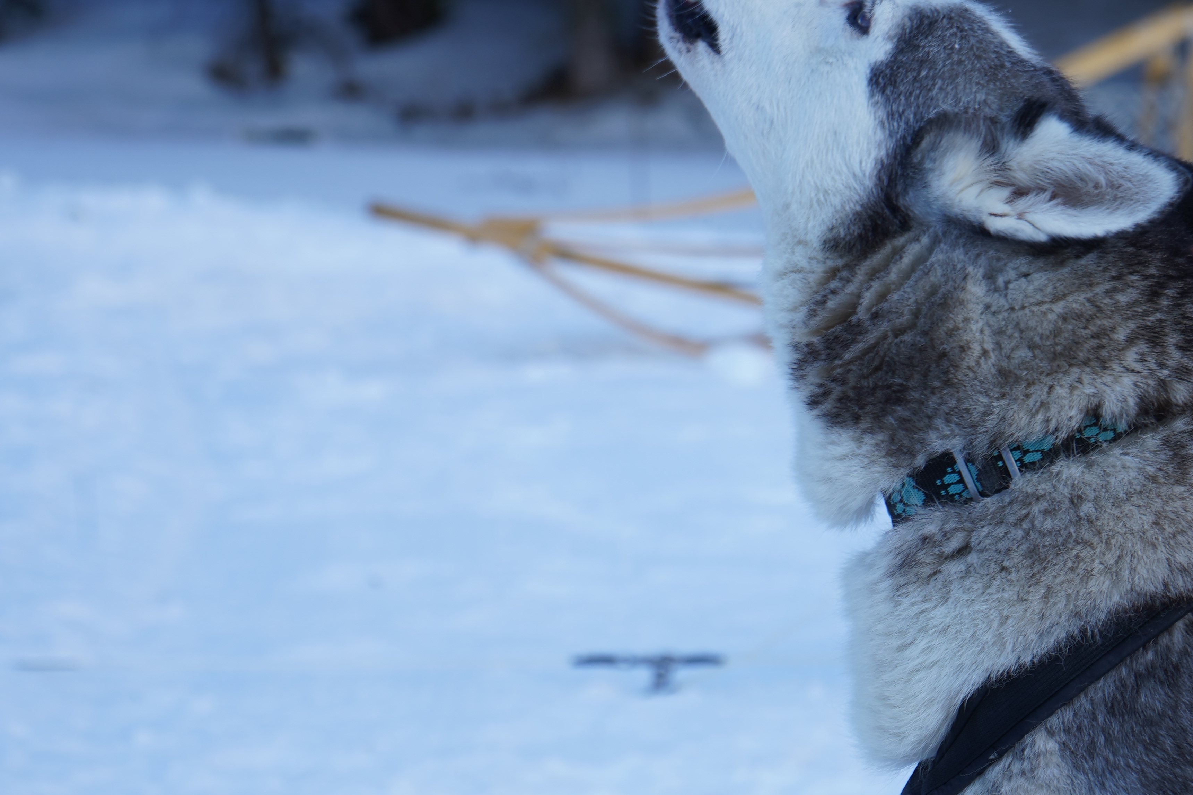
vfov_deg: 11.2
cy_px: 527
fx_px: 4042
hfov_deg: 16.7
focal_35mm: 122
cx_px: 885
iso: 100
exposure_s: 1/160
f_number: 6.3
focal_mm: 70
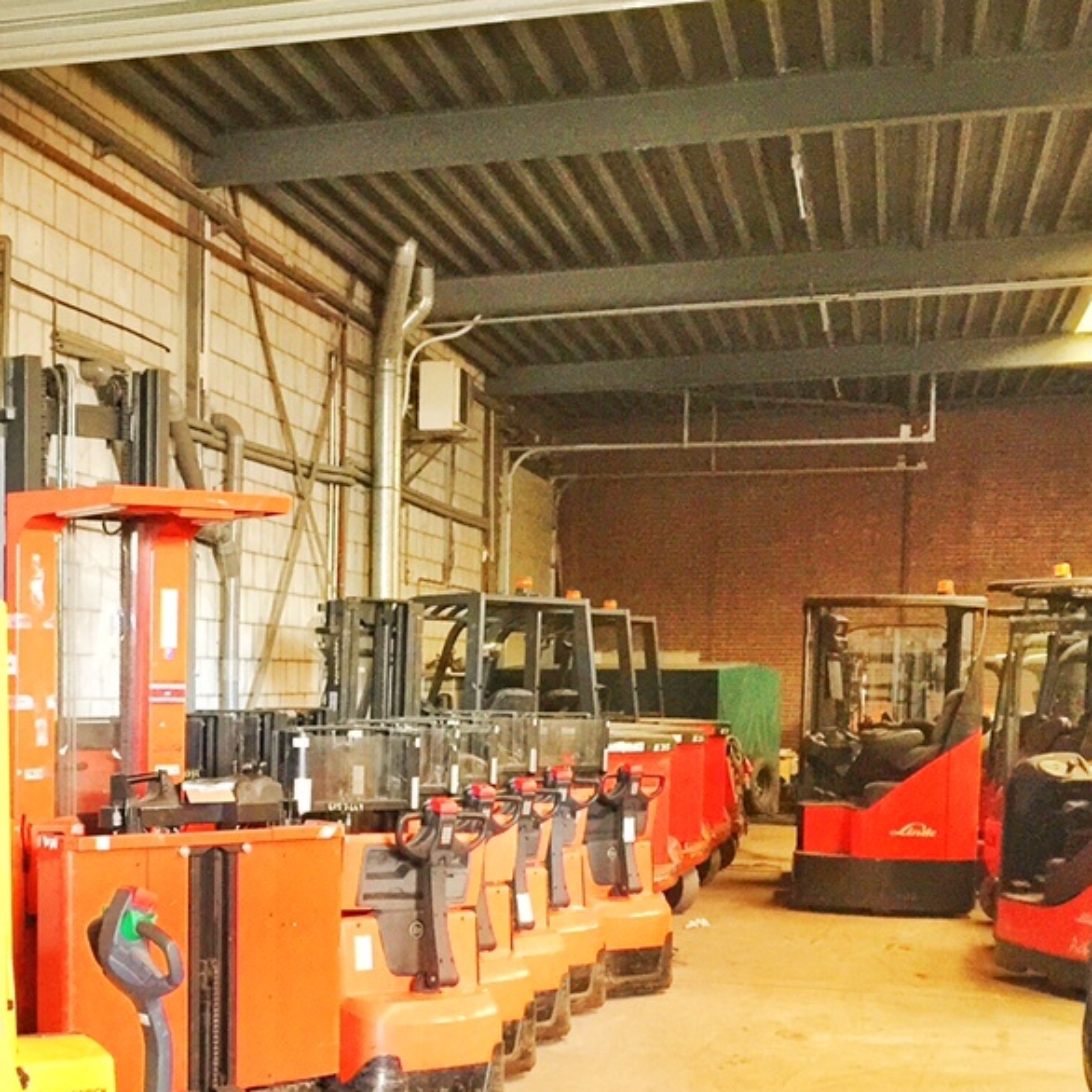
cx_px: 170
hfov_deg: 29.6
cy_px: 814
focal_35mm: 56
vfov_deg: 30.1
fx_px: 1999
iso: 200
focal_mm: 4.15
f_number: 2.2
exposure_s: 1/8
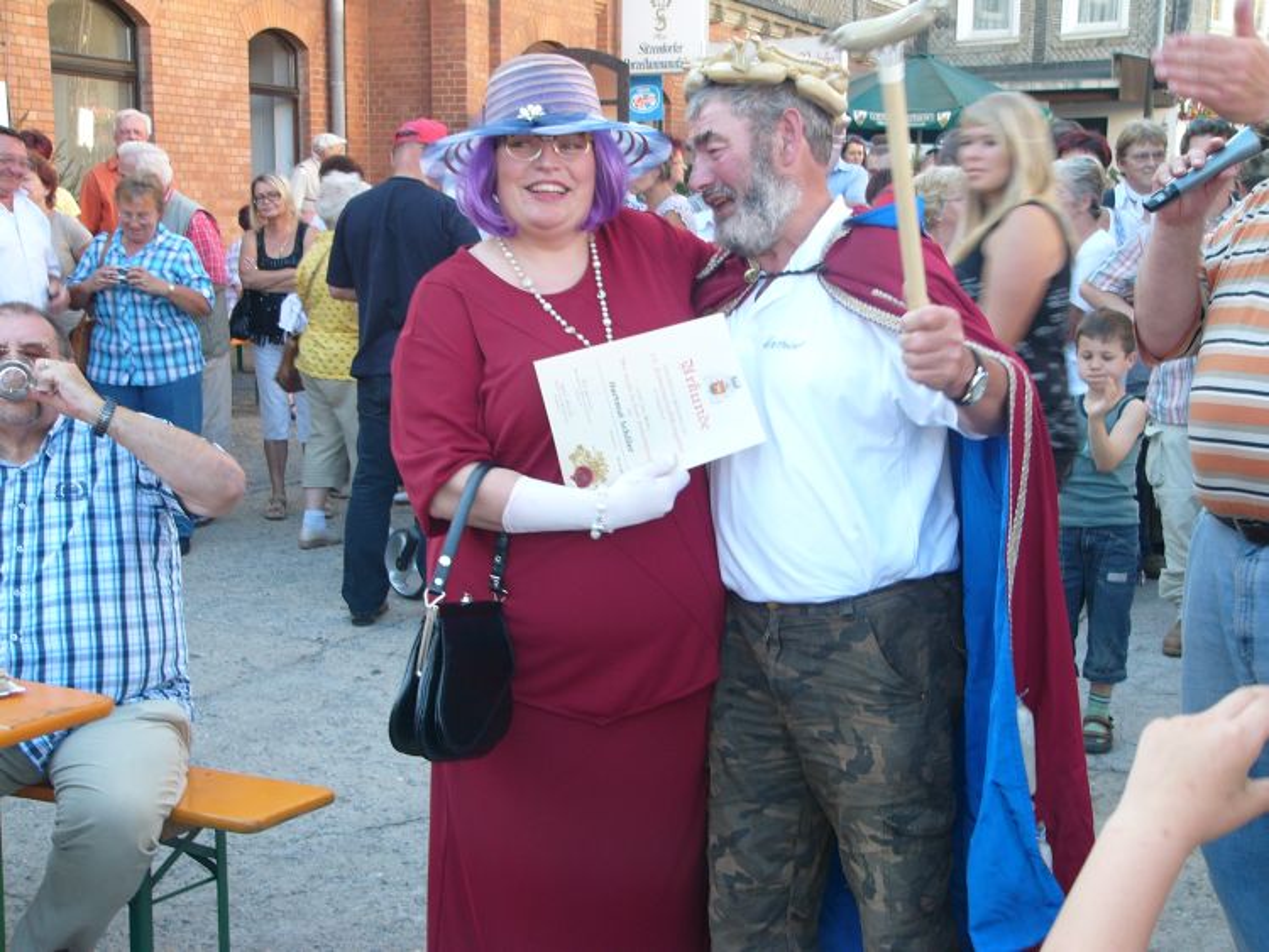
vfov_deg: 26.6
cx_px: 634
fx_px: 2017
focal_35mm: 55
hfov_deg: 34.9
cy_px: 476
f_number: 2.8
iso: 50
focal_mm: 9.1
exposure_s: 1/30
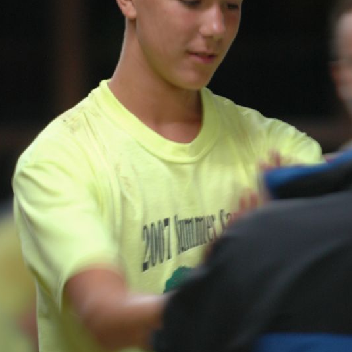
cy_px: 208
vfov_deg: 3.6
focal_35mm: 487
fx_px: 5603
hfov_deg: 3.6
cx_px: 188
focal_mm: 200
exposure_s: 1/30
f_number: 2.8
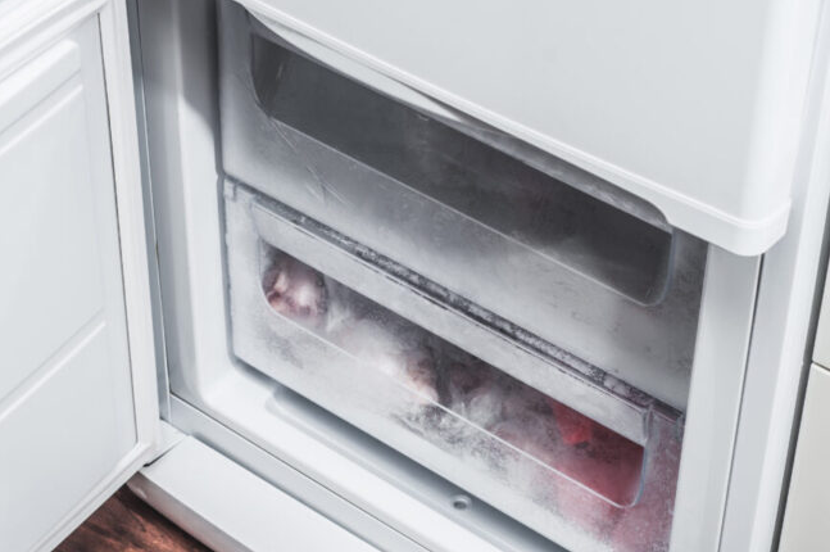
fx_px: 2050
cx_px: 368
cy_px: 294
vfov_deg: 15.3
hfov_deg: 22.9
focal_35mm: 89
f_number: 7.1
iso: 100
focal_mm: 50
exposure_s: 1/80
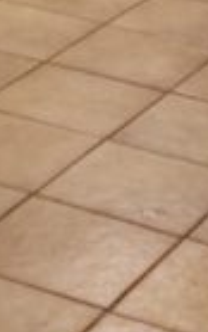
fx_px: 1694
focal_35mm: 187
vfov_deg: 9.6
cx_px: -29
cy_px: -521
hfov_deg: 7.0
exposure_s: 1/50
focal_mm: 5.23
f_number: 1.8
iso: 200
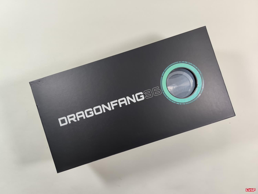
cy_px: 97
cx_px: 129
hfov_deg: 69.4
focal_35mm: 25
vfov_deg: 54.9
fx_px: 186
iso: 68
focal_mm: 6.78
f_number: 1.85
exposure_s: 1/100
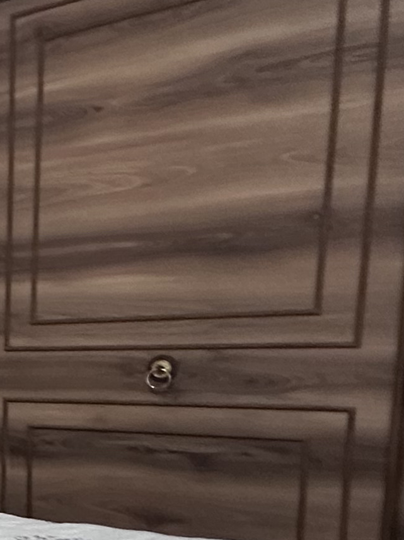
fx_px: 1027
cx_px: -498
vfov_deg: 28.2
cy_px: 493
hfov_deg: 15.4
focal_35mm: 66
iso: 320
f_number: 2.2
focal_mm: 2.22
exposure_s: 1/50
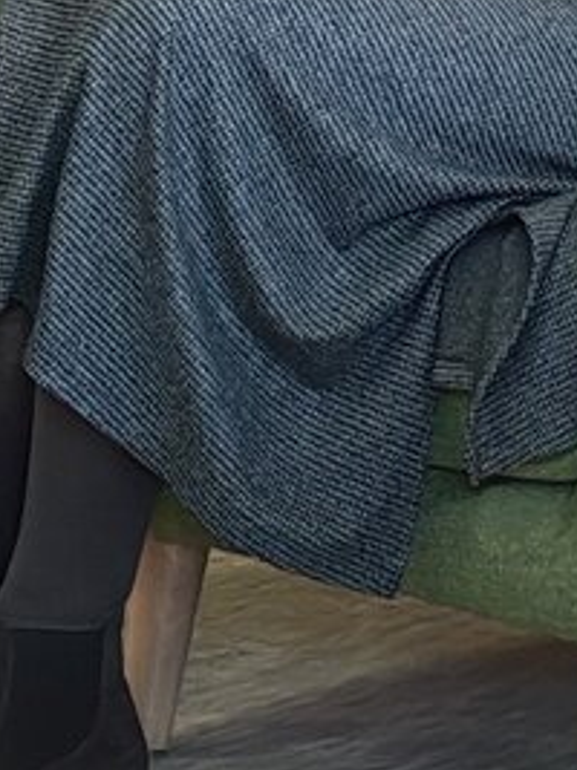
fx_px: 8274
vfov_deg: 5.3
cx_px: 387
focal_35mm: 372
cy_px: -447
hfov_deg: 4.0
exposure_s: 1/100
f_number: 1.9
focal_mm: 6.12
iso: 1000
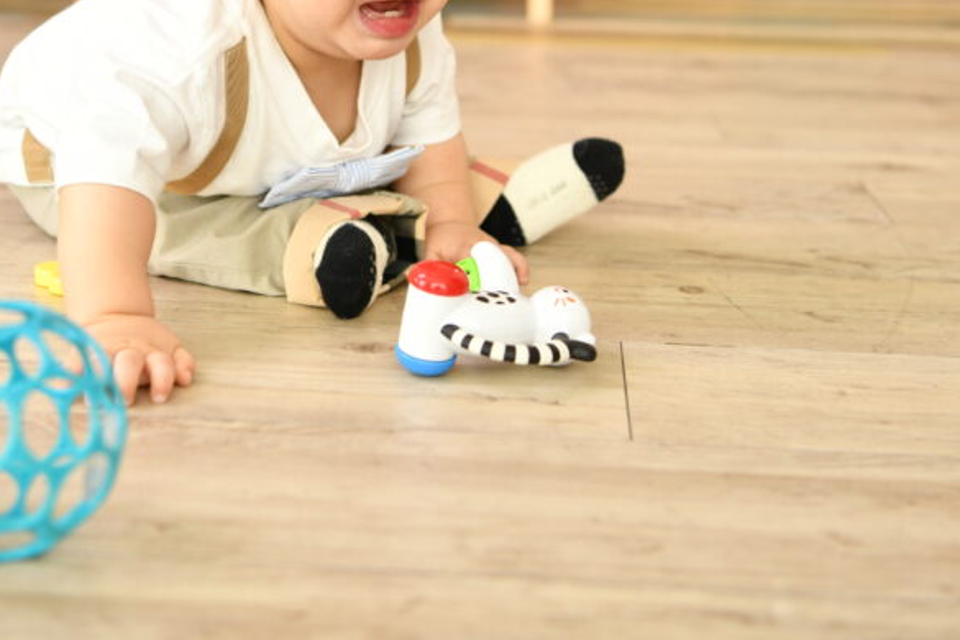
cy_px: 98
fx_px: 1867
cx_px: 412
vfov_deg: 19.2
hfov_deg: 28.8
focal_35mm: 70
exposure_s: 1/160
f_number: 2.8
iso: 640
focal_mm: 40
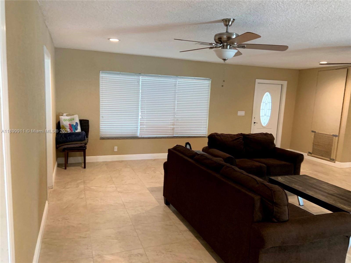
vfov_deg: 53.1
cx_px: 176
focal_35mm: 26
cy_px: 132
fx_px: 264
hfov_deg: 67.3
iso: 160
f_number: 1.8
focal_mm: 4.25
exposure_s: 1/60
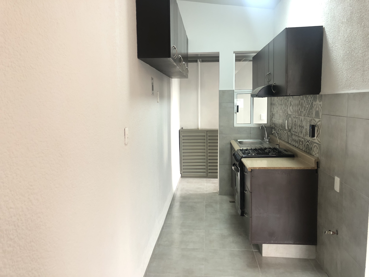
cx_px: 184
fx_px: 298
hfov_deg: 63.4
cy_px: 138
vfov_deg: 49.7
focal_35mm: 28
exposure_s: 1/15
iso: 64
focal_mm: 4
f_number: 1.8
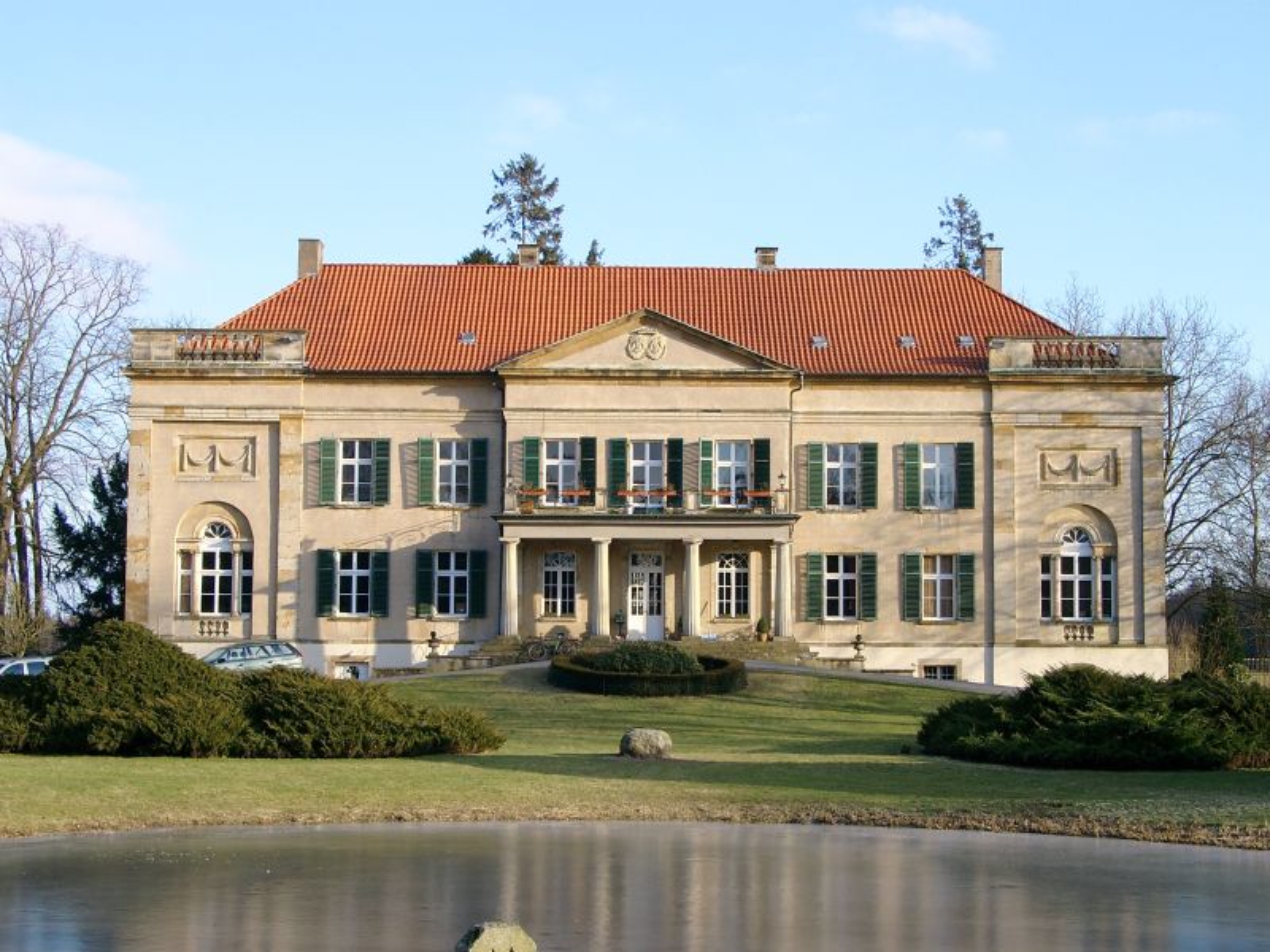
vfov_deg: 25.7
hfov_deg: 33.8
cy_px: 476
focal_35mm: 57
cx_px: 635
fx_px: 2091
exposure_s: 1/266
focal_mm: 11.76
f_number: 4
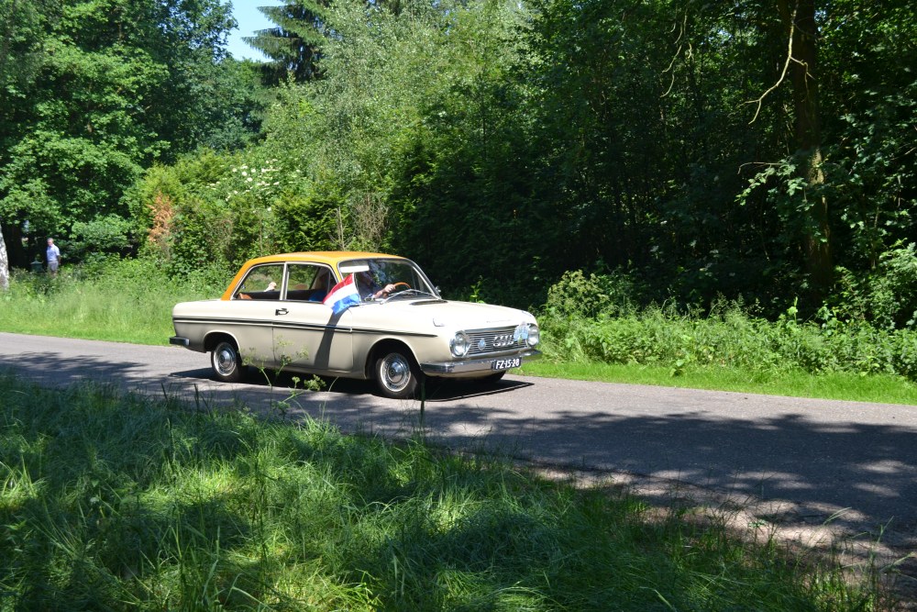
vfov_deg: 31.9
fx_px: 1070
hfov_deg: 46.4
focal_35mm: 42
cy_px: 306
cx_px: 458
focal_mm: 28
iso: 100
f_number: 6.3
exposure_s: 1/160
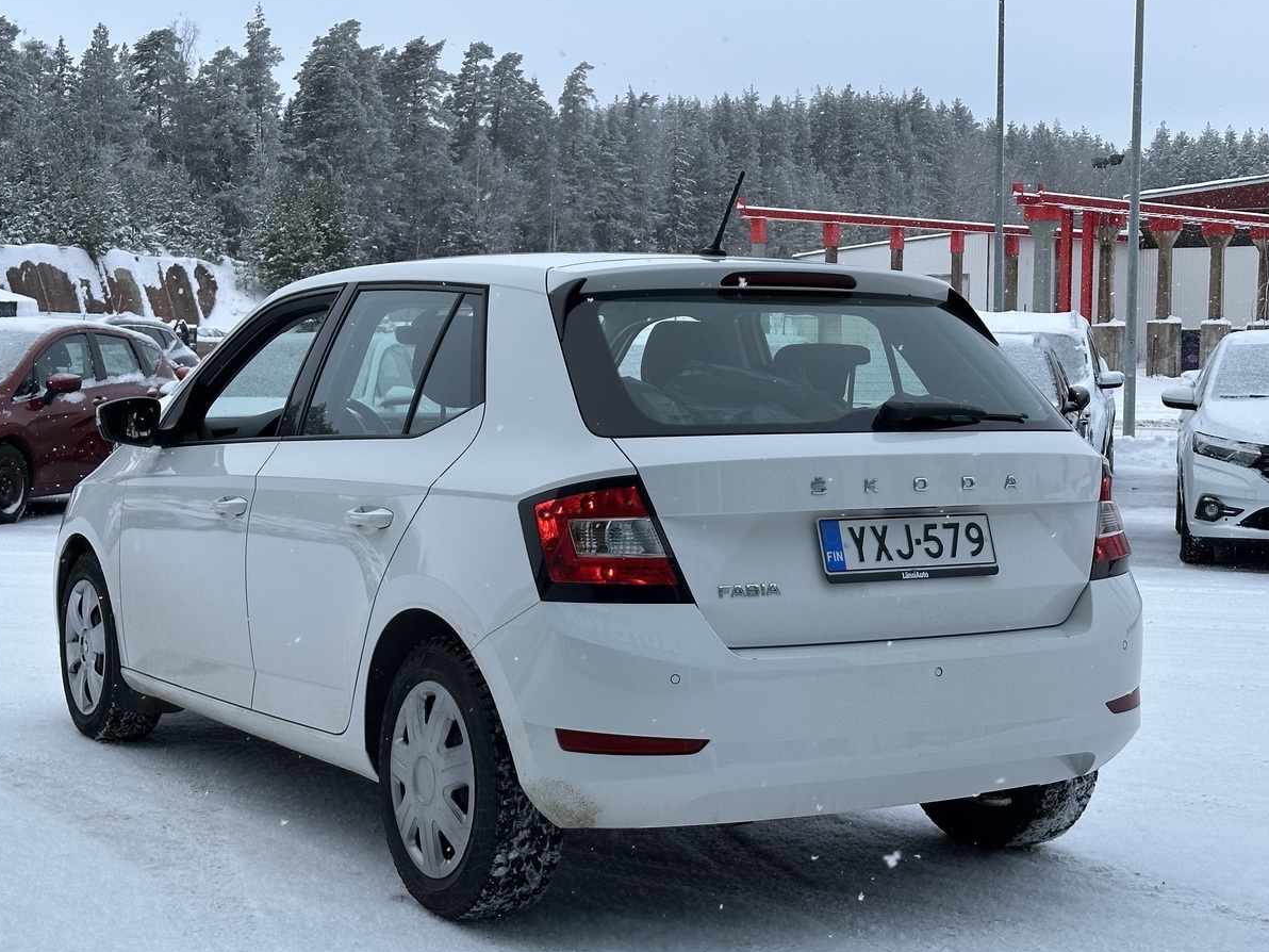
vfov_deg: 25.2
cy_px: 482
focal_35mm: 58
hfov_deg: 33.2
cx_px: 597
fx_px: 2126
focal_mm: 6.86
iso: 64
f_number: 1.78
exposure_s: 1/858
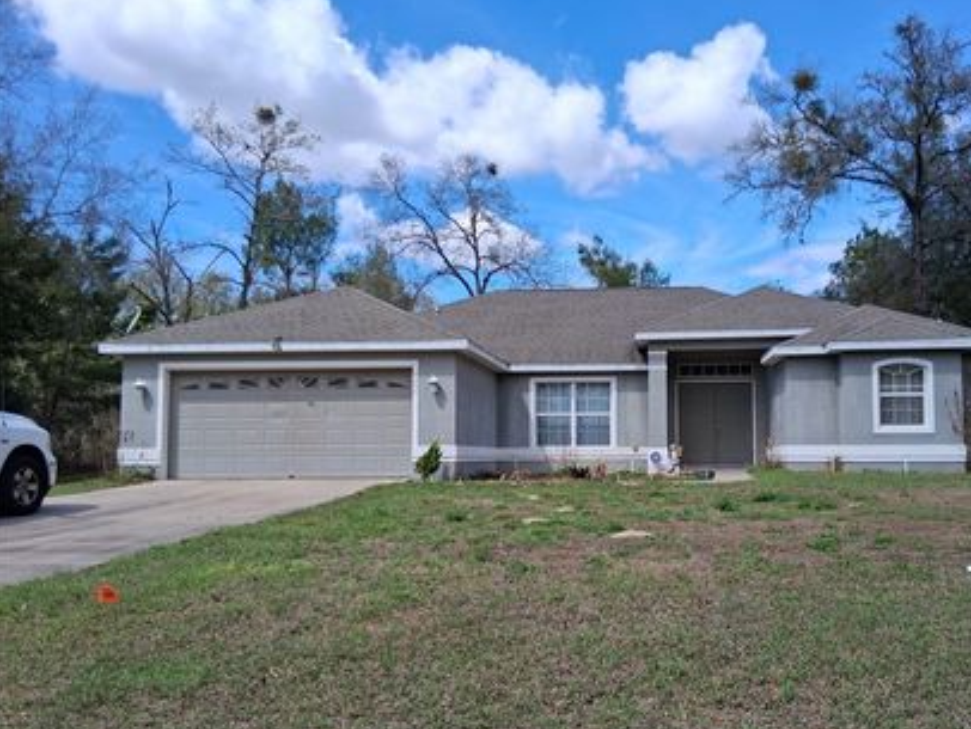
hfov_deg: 56.3
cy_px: 400
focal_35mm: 32
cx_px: 593
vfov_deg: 44.1
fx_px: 898
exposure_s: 1/652
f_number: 1.8
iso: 25
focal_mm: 3.98
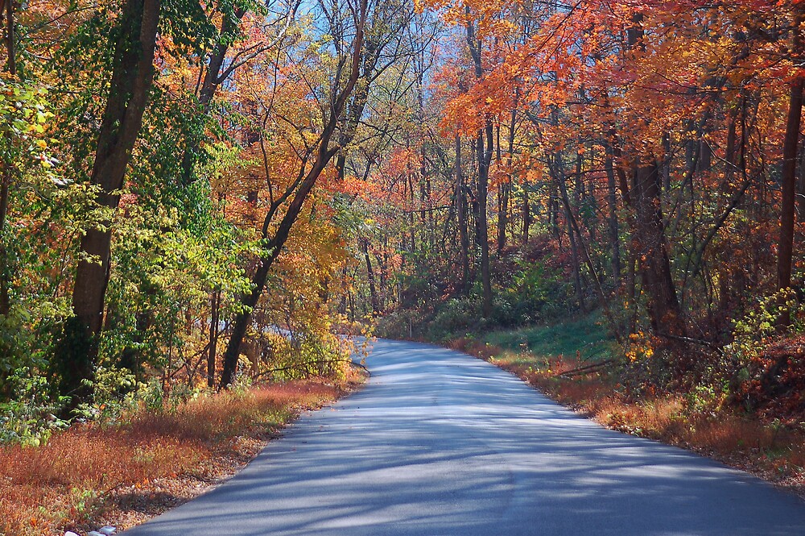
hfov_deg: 19.5
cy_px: 268
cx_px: 402
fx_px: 2346
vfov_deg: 13.0
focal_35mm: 105
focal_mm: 70
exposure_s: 1/125
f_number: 4.8
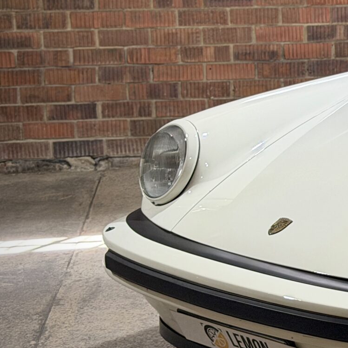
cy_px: 122
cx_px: 587
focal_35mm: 145
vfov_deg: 12.0
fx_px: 1649
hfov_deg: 11.3
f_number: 1.78
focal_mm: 6.76
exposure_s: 1/50
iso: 125
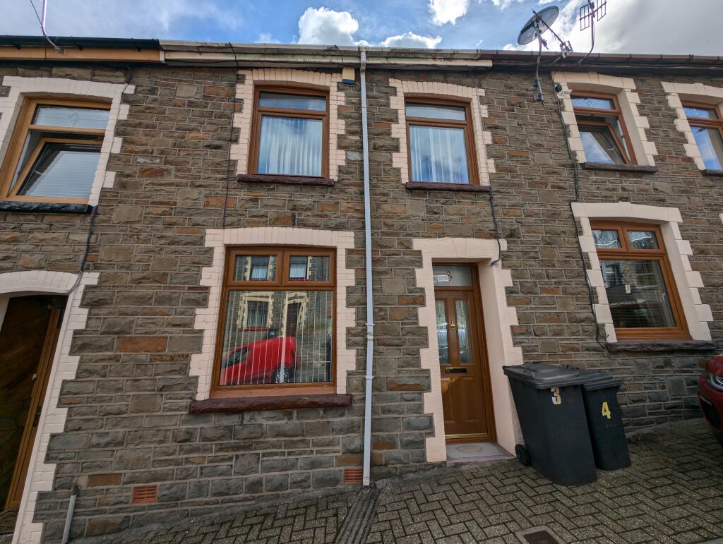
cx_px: 362
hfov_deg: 110.5
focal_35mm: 12
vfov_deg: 94.6
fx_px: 251
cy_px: 272
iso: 40
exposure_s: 1/2985
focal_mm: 2.23
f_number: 1.95
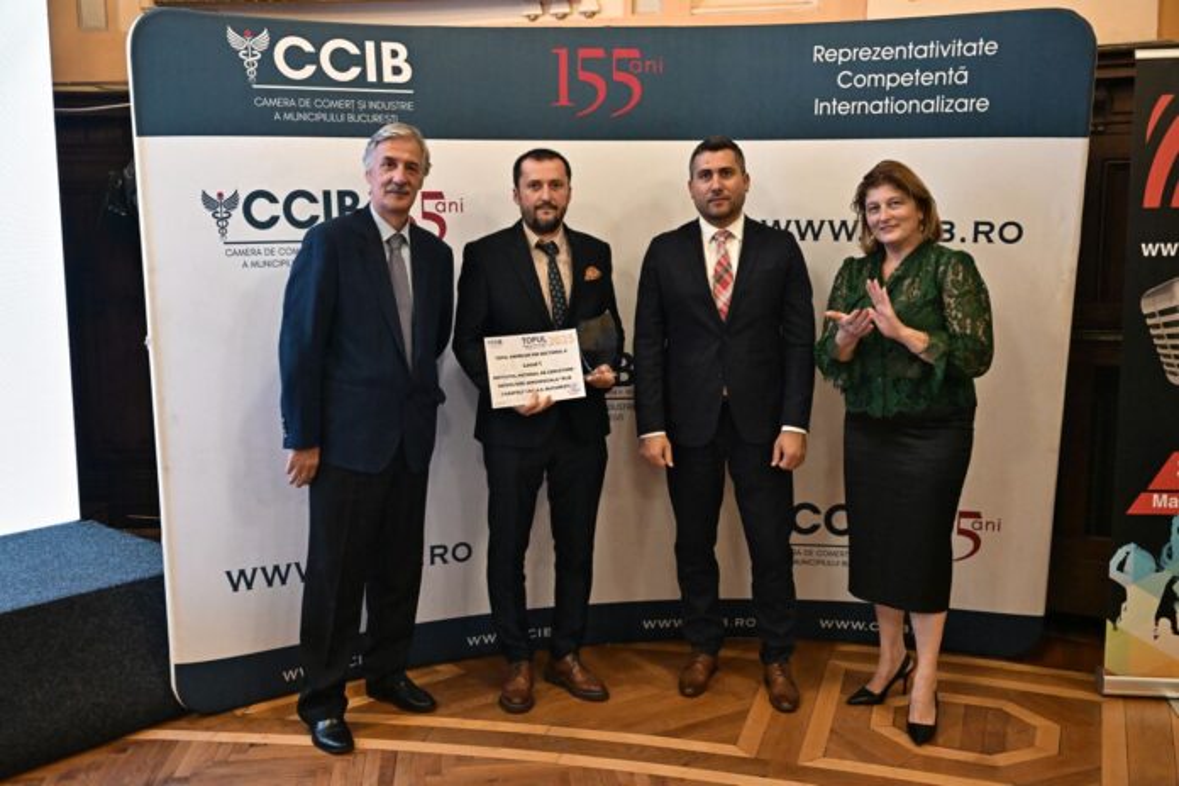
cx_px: 590
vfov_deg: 38.9
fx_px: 1113
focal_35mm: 34
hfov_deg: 55.8
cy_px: 393
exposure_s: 1/200
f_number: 4
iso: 8000
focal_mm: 34
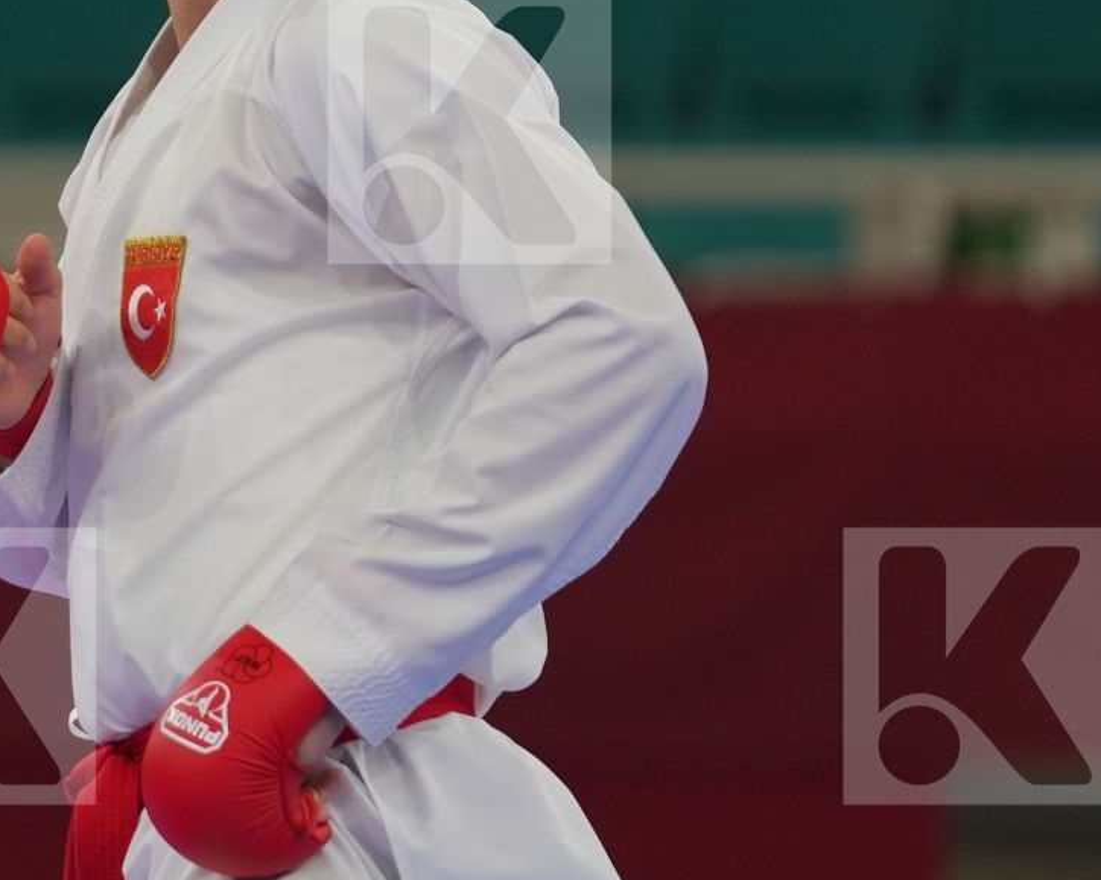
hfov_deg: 2.9
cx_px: -46
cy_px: 126
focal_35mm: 667
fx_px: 21731
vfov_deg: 2.3
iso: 400
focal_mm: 191
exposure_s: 1/1000
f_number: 2.8
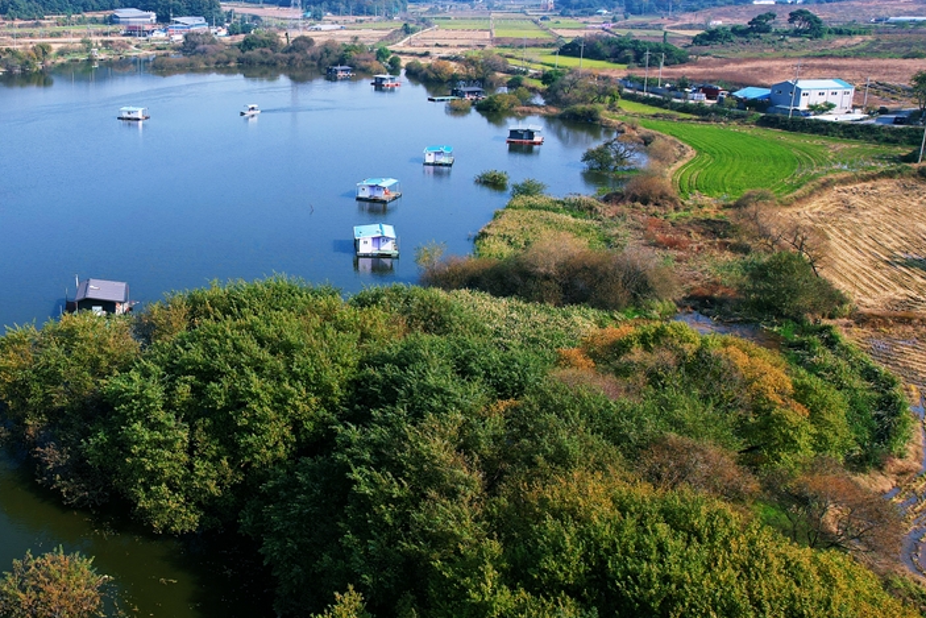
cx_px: 209
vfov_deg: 36.7
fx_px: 926
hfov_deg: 50.5
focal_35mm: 36
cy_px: 229
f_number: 2.8
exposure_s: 1/1250
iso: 100
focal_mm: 8.38
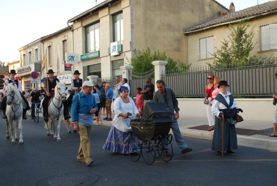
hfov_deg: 49.5
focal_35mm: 39
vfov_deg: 34.3
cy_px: 93
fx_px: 301
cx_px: 138
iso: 200
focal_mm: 26
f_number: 5
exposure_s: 1/100
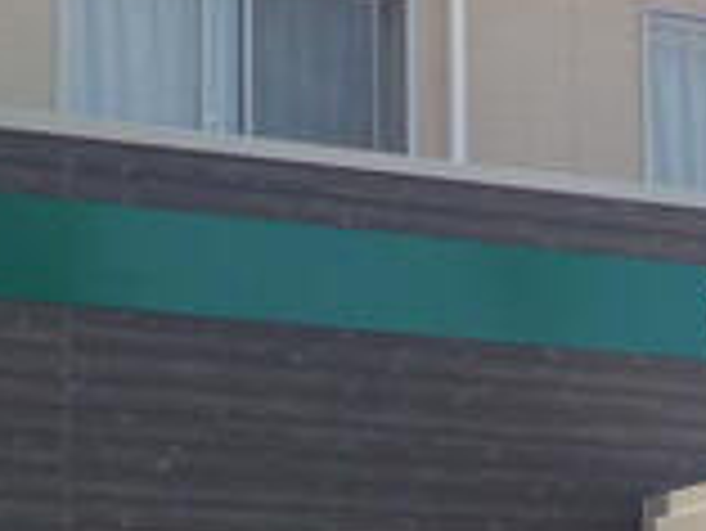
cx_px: 967
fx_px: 3674
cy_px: 630
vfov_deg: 8.2
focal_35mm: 180
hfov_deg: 10.7
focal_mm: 8.3
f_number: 3.4
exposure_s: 1/500
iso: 100
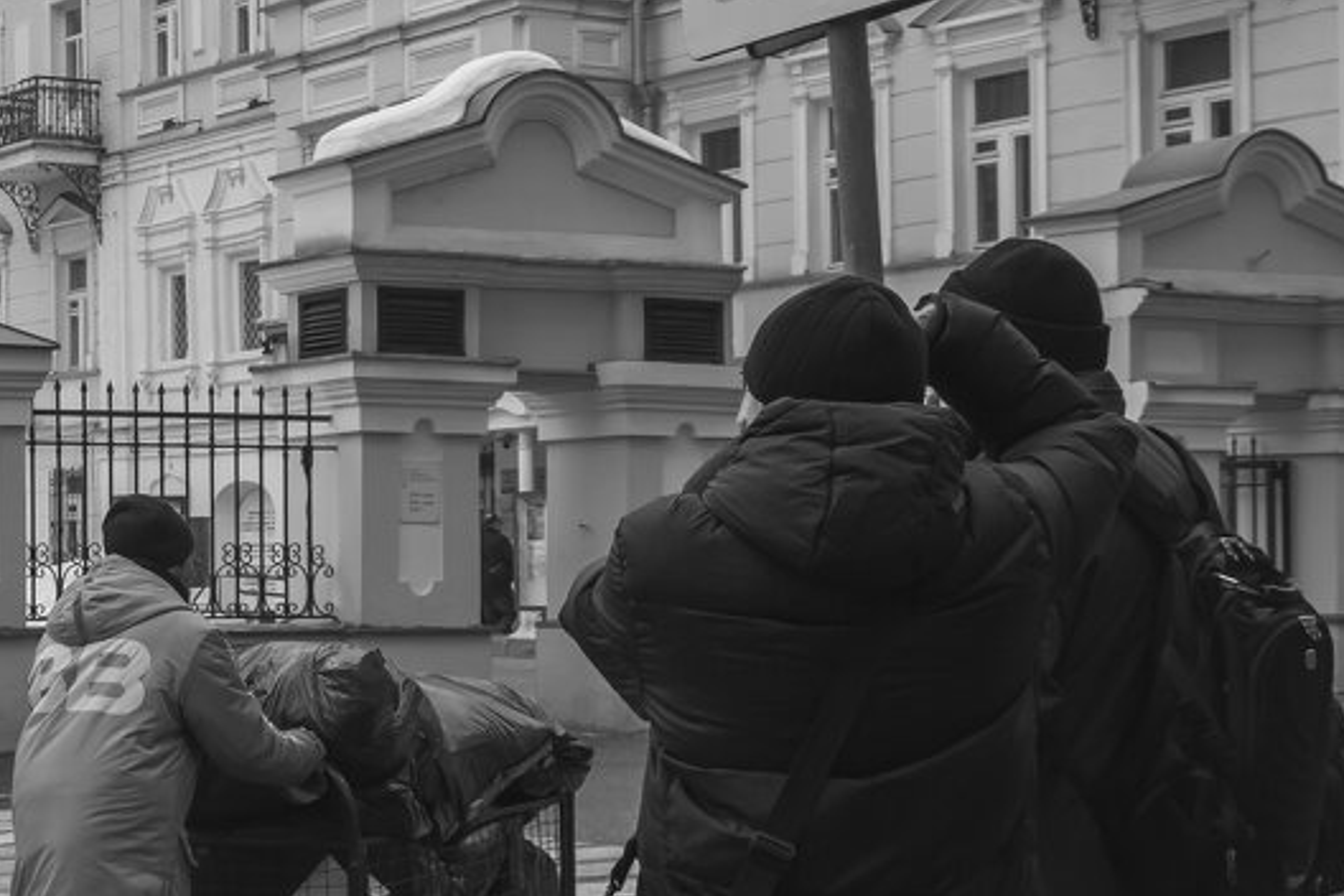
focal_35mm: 75
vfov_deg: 18.2
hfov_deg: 24.9
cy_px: 372
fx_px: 2800
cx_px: -168
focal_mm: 22
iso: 250
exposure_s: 1/640
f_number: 5.6
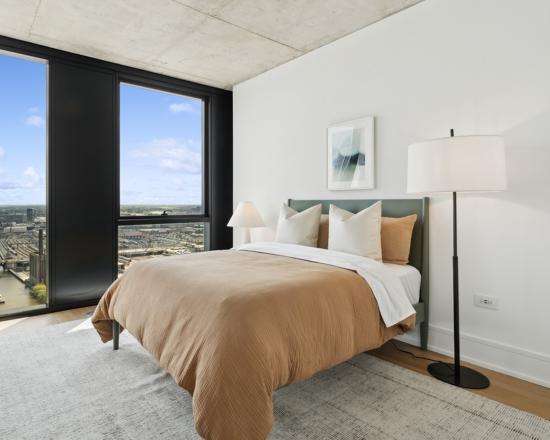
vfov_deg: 68.1
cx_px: 213
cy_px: 209
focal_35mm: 20
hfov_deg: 79.2
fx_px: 326
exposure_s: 1/160
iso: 320
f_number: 8
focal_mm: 16
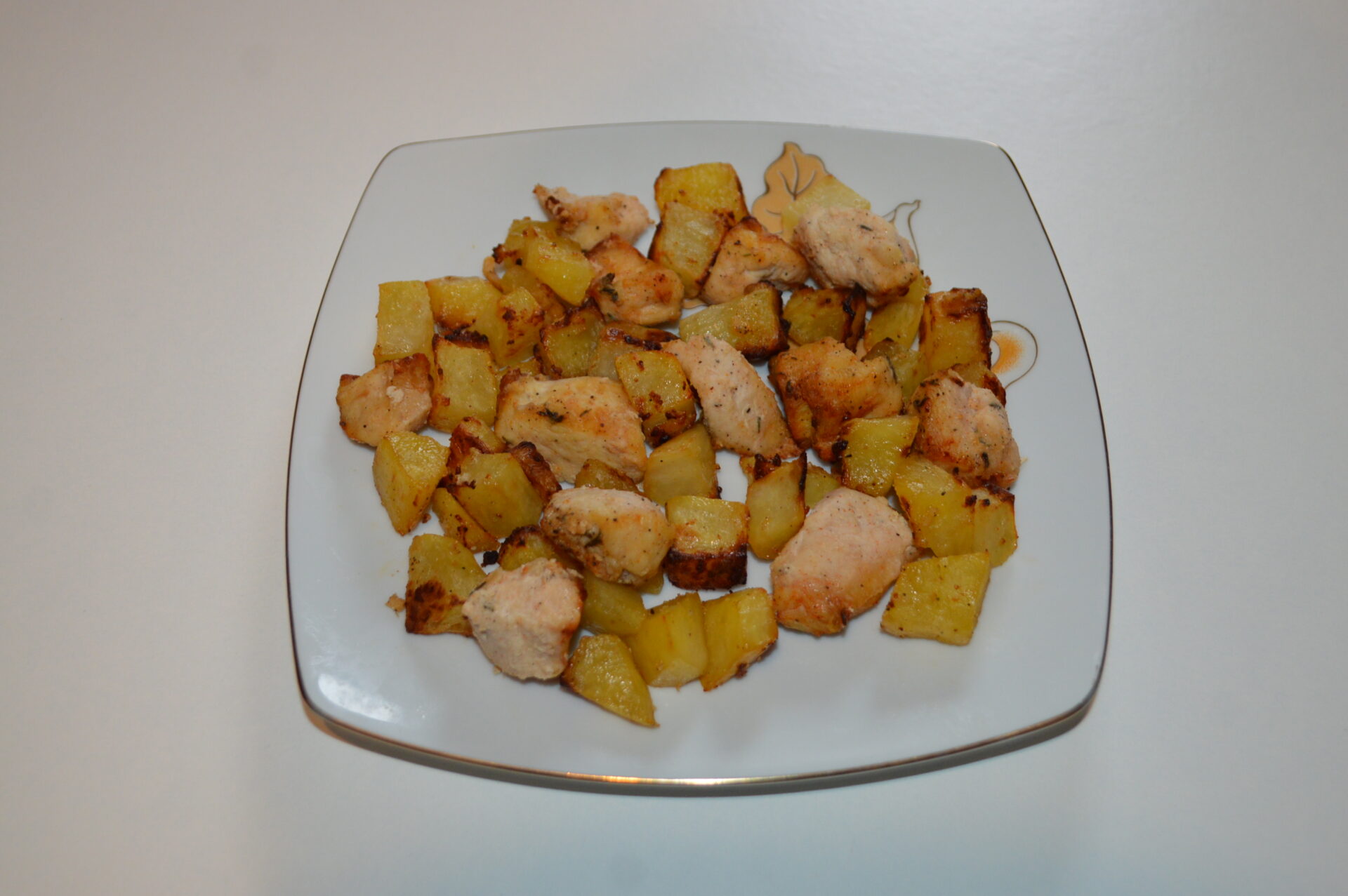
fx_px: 1459
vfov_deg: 34.2
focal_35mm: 39
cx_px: 674
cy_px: 448
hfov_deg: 49.6
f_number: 4.2
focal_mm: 26
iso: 640
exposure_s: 1/60
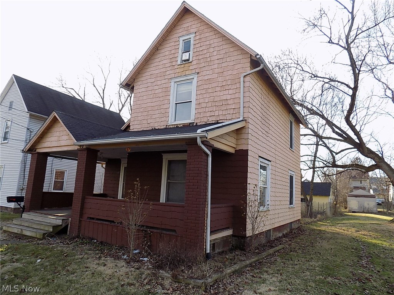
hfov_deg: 73.9
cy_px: 148
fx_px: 262
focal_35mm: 23
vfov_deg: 58.9
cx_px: 197
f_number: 3.1
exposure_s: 1/250
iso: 80
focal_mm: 4
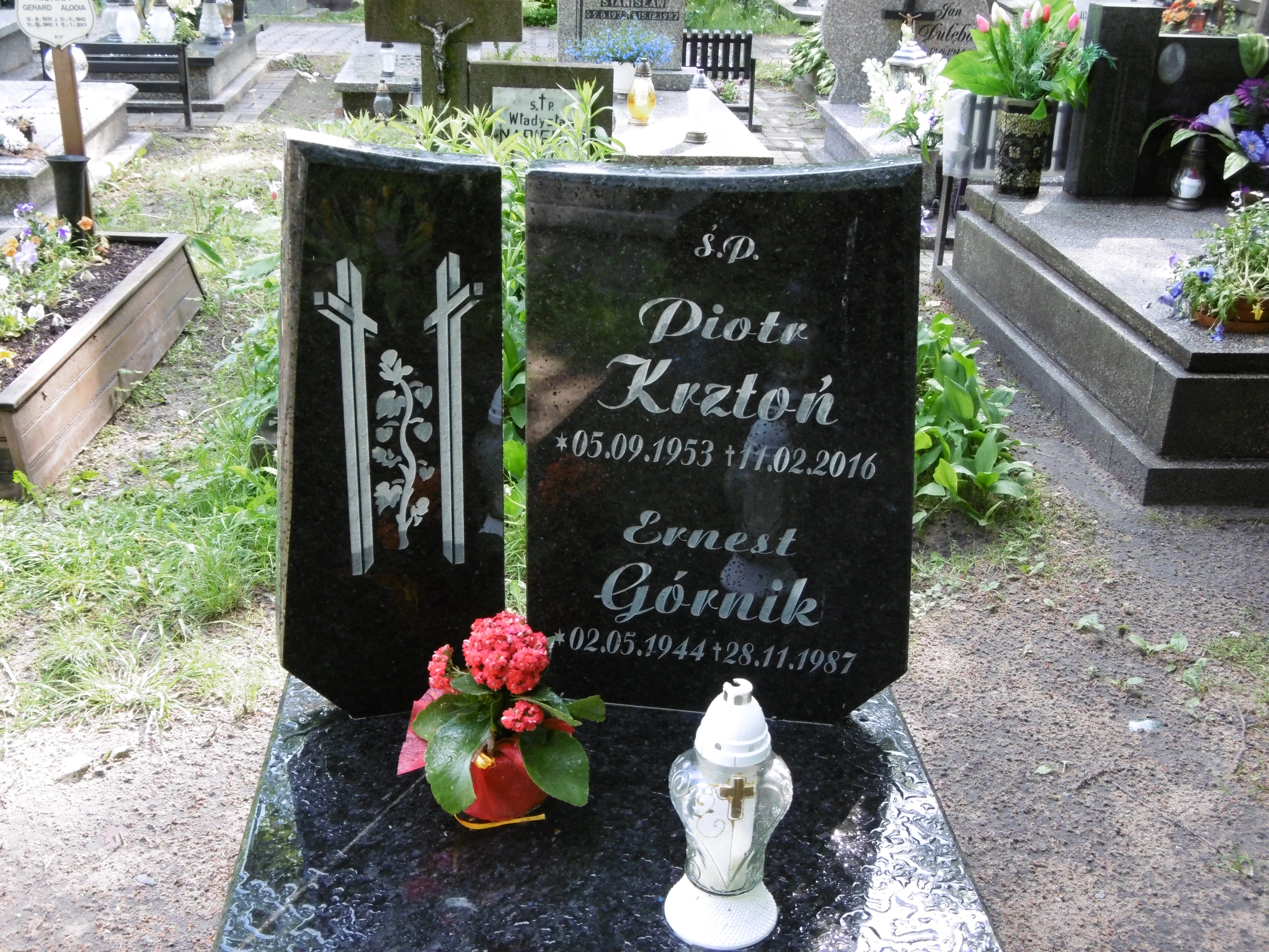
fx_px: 1576
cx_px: 634
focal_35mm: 43
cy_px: 476
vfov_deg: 33.6
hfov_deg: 43.9
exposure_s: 1/60
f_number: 3.8
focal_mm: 7.7
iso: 200
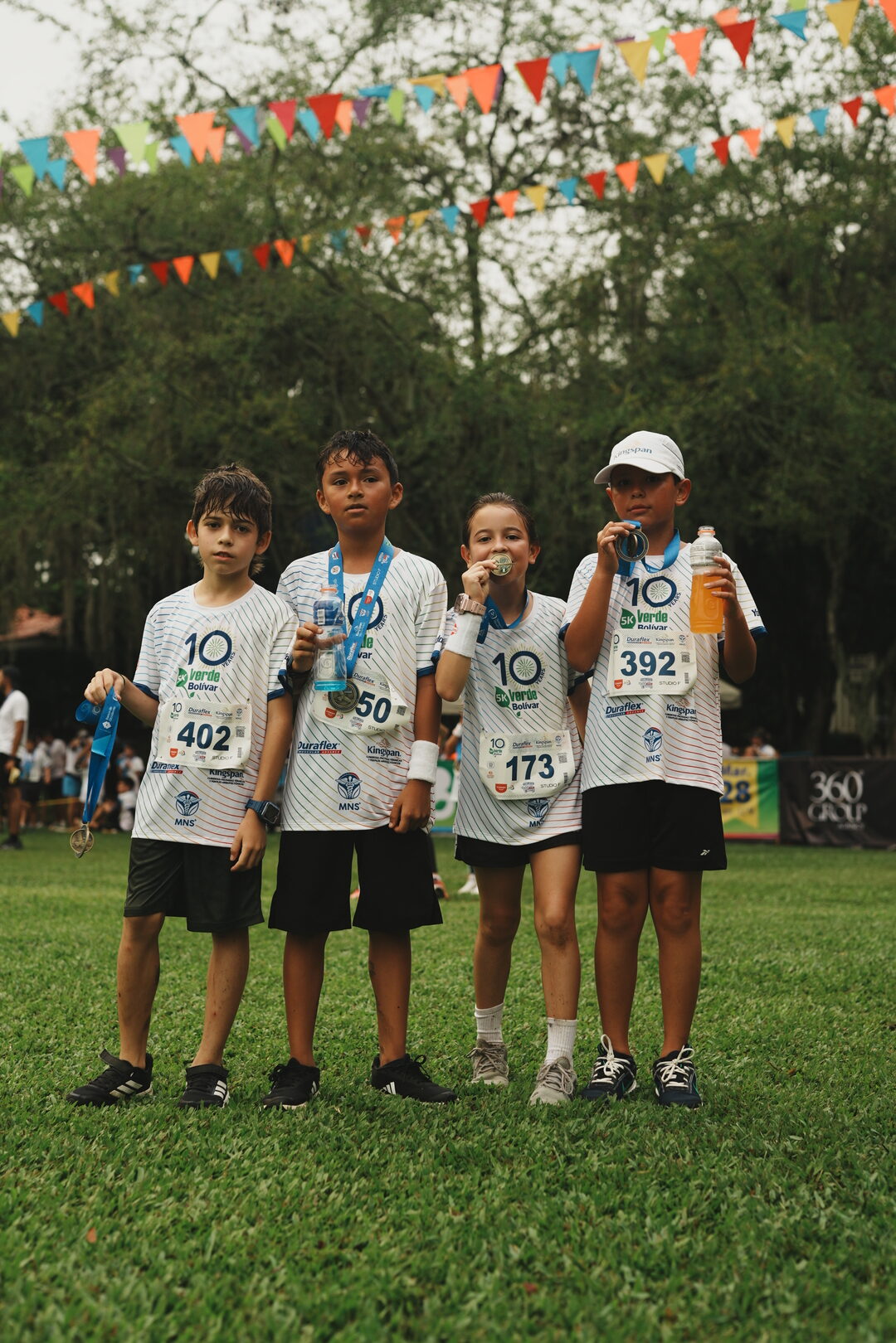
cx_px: 448
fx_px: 1867
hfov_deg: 27.0
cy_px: 672
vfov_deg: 39.6
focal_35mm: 50
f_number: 3.2
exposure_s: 1/200
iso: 160
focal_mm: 50
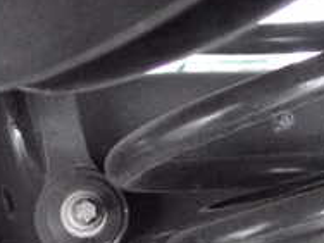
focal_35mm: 96
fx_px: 899
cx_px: 79
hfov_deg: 20.3
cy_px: 186
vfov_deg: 15.3
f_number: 2.3
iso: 4000
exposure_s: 1/125
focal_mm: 5.4
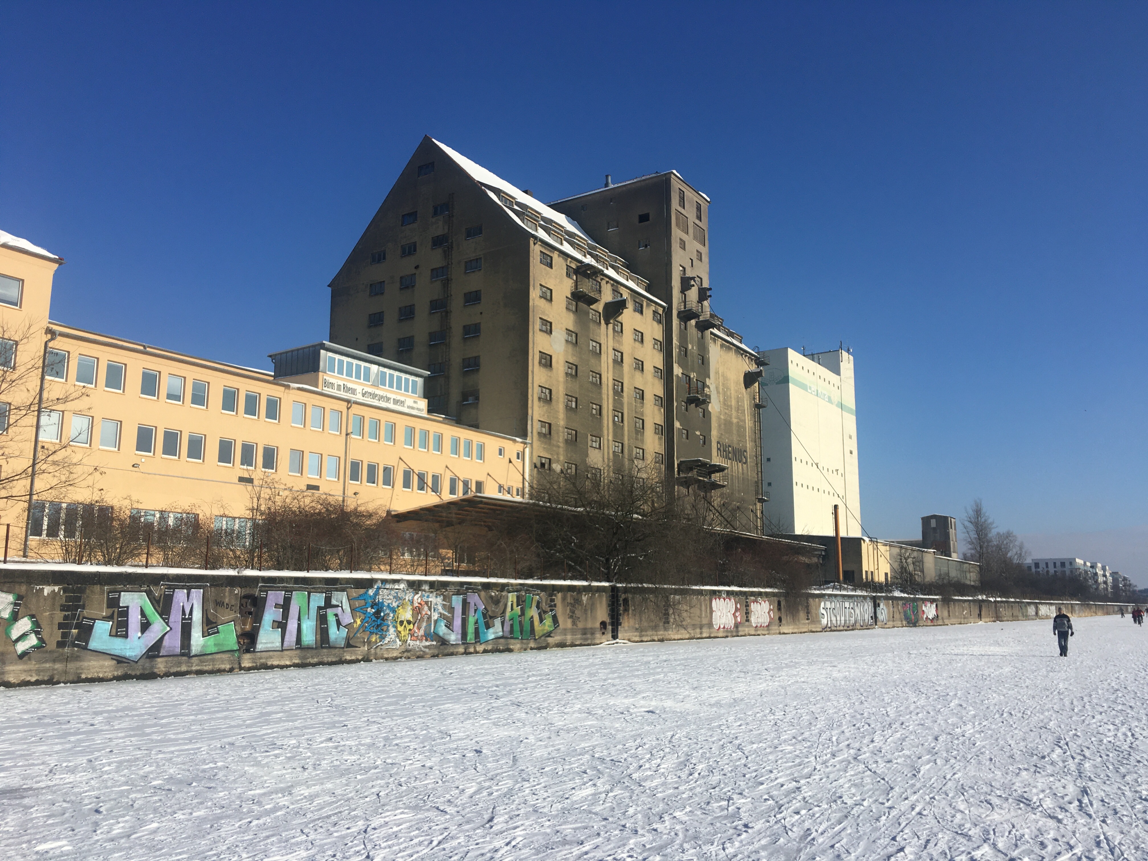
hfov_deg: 61.7
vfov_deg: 48.2
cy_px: 430
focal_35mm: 29
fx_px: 962
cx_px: 574
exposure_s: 1/2747
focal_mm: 4.15
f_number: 2.2
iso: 25
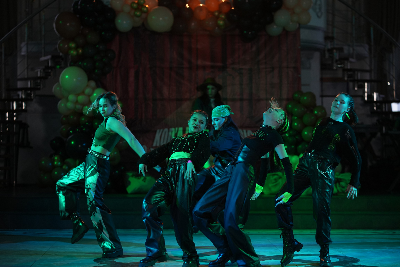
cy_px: 134
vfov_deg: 16.1
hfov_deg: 23.9
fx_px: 944
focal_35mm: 85
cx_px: 200
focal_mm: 85
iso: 800
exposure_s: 1/400
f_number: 2.2
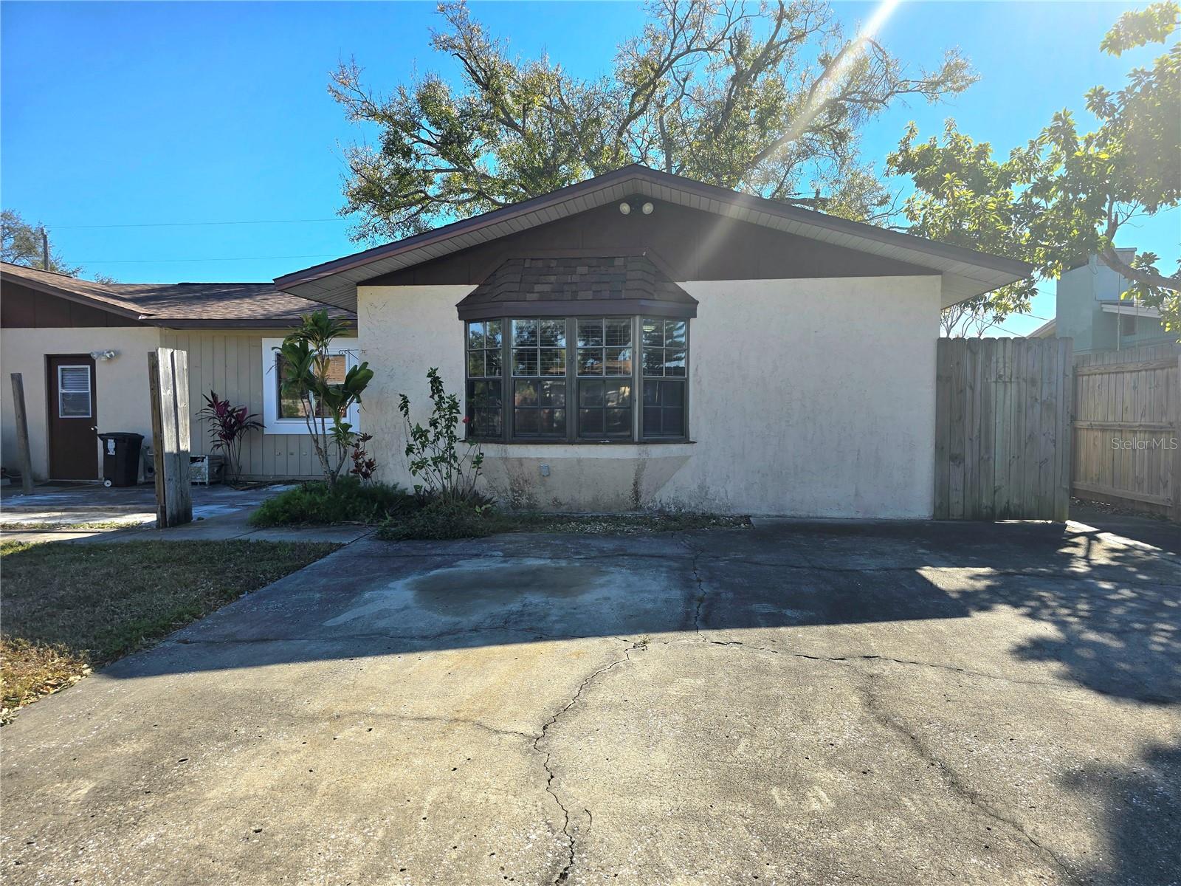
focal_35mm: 23
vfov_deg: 58.9
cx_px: 590
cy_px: 443
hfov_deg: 73.9
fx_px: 785
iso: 12
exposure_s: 1/625
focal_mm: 6.3
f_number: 1.7
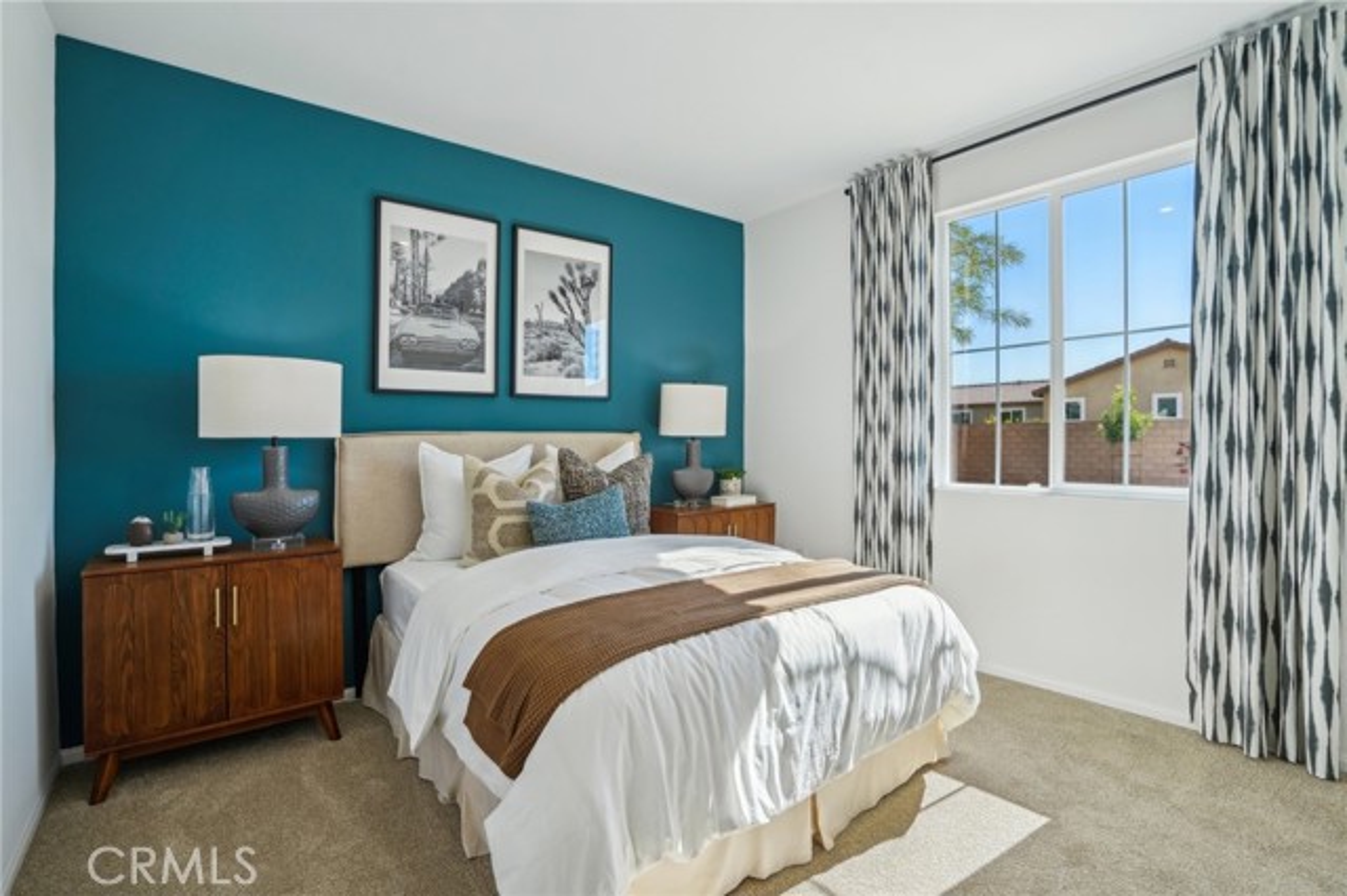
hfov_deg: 96.8
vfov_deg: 73.7
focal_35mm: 16
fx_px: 598
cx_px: 674
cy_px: 448
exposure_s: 1/40
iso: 100
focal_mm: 16
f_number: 7.1
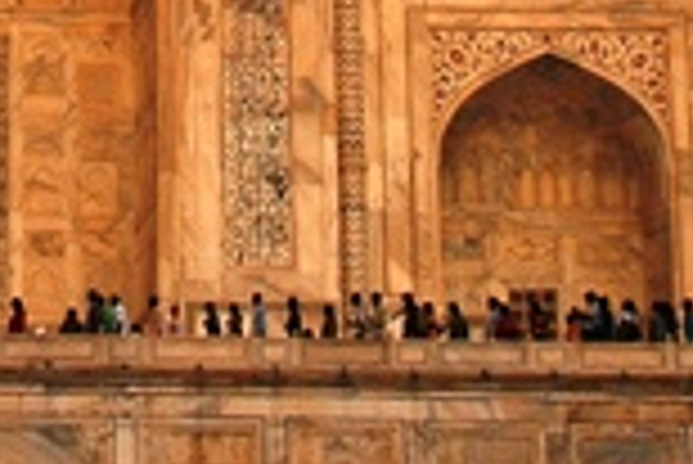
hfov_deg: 11.6
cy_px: -491
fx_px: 3353
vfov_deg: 7.6
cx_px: -94
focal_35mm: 174
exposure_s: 1/160
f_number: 10
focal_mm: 28
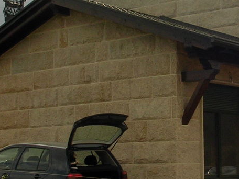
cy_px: 76
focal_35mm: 108
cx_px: 203
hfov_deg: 18.0
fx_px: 746
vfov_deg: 13.7
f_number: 5.8
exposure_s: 1/486
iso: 50
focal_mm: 6.2
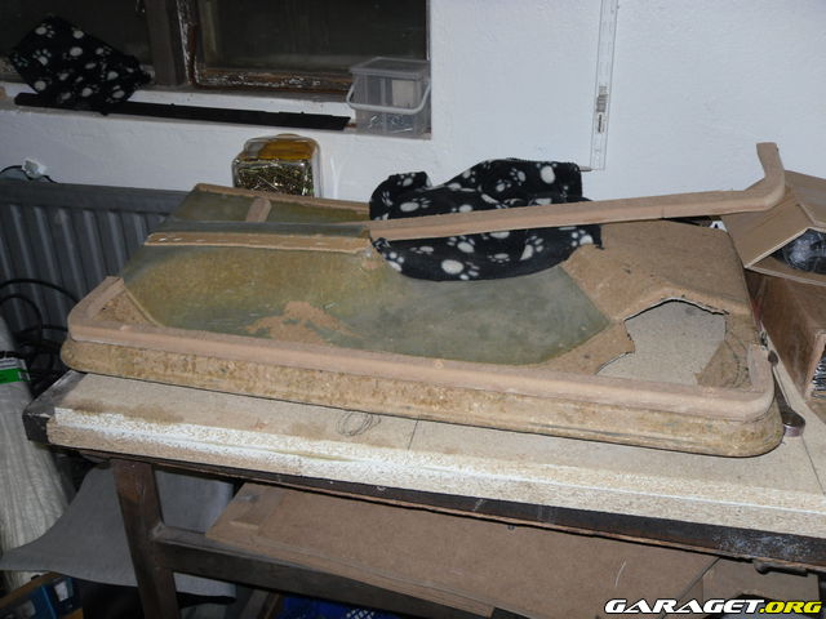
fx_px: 835
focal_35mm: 35
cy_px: 310
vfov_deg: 40.7
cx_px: 413
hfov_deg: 52.6
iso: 80
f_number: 3.5
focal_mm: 6.3
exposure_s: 1/45
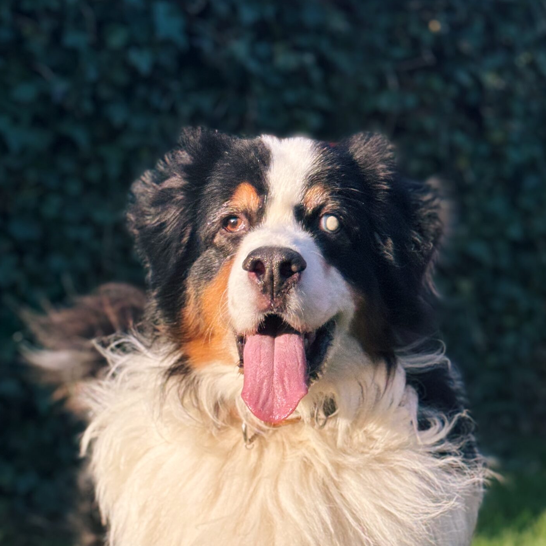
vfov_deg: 22.1
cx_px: 245
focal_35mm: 77
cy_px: 455
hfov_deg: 22.5
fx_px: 1374
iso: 64
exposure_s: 1/2611
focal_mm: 6.76
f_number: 1.78
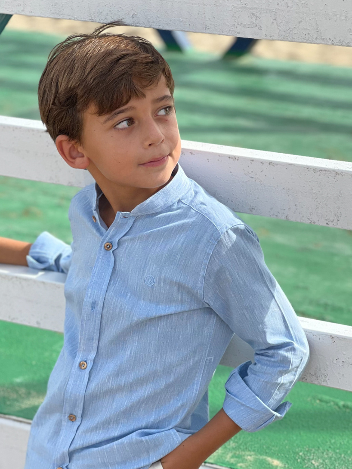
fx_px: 1531
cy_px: 327
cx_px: 122
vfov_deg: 17.4
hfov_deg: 13.1
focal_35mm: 113
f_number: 2.8
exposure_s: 1/444
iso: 32
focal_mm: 9
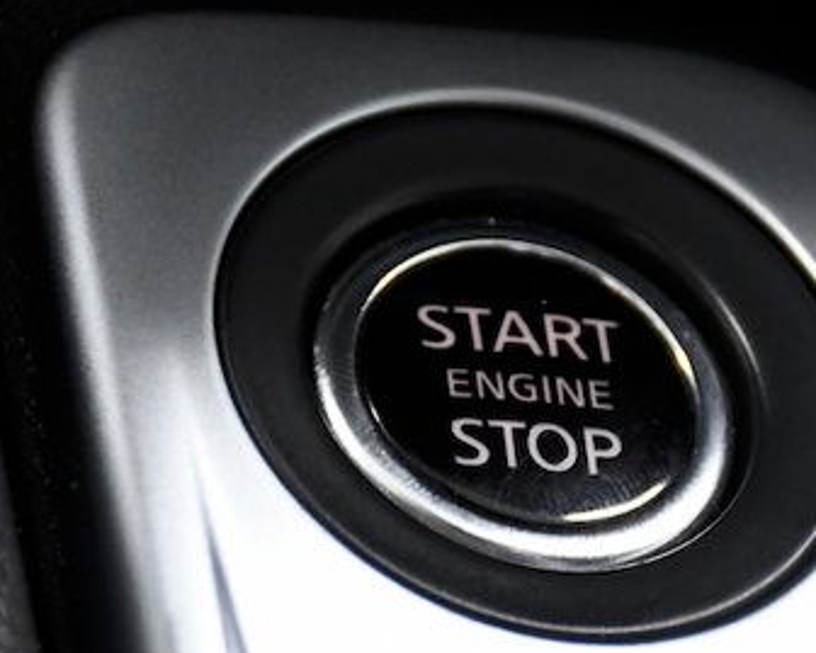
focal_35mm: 300
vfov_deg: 5.2
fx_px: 7247
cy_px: 351
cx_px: 508
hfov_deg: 6.4
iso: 2500
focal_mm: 70
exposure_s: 1/160
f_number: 5
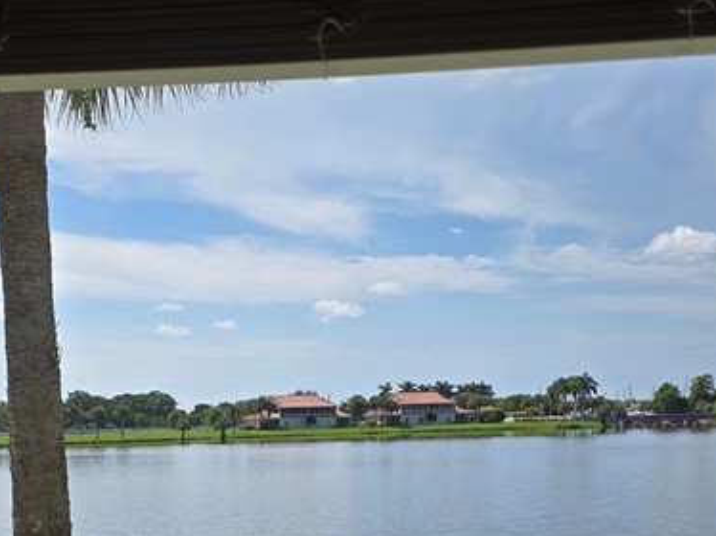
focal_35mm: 63
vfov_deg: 22.2
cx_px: 101
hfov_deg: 29.7
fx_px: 1302
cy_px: 559
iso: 12
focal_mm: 6.3
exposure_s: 1/803
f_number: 1.7
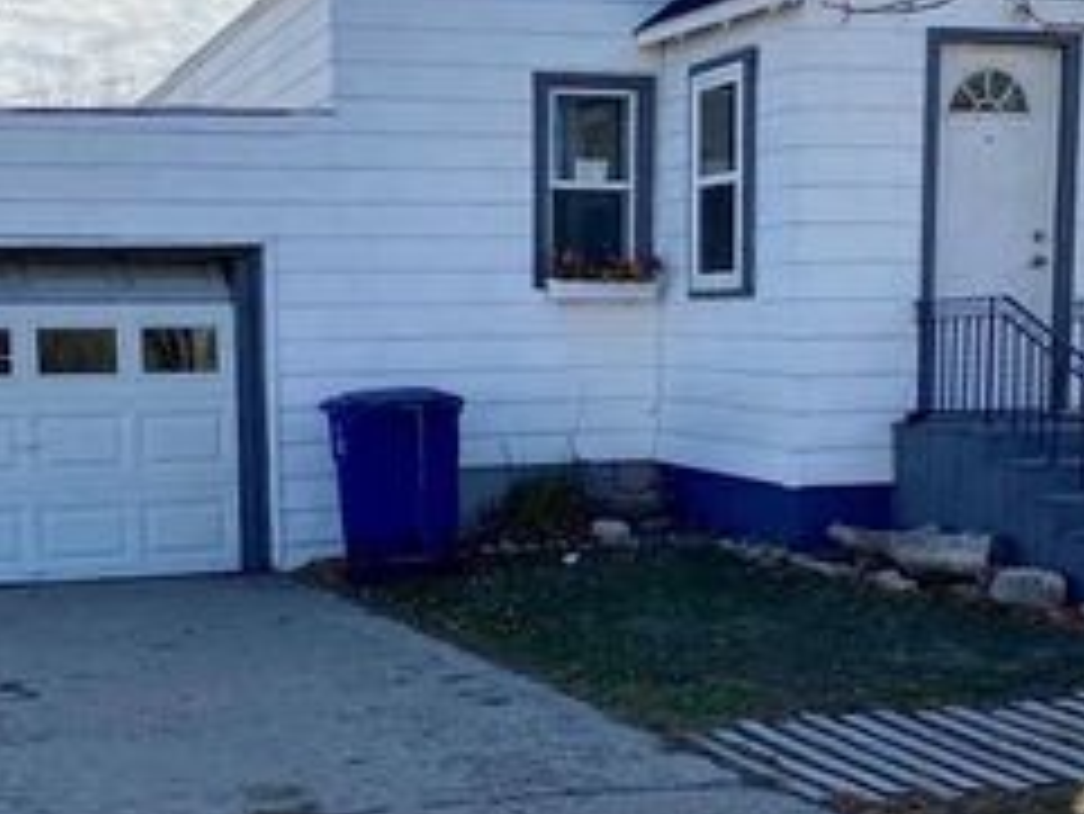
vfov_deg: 27.0
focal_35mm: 54
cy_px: 362
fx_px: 1692
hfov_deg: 35.5
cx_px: 468
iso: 32
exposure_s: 1/5236
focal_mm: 4.25
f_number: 1.8
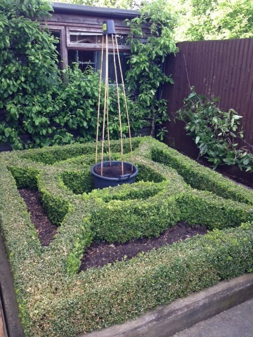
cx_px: 126
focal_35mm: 33
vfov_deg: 55.3
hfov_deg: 43.0
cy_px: 168
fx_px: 321
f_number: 2.4
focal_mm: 4.12
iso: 80
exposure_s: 1/120
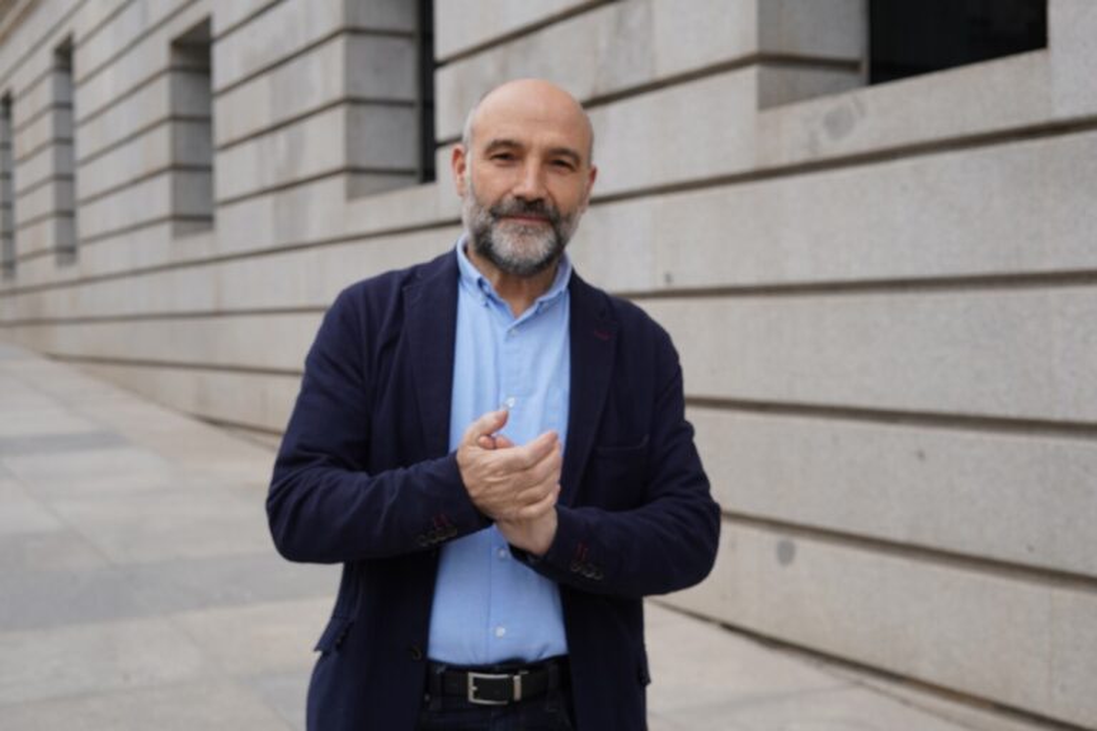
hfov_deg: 39.6
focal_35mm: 50
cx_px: 548
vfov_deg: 27.0
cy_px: 366
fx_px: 1523
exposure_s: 1/640
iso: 400
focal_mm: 50
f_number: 5.6
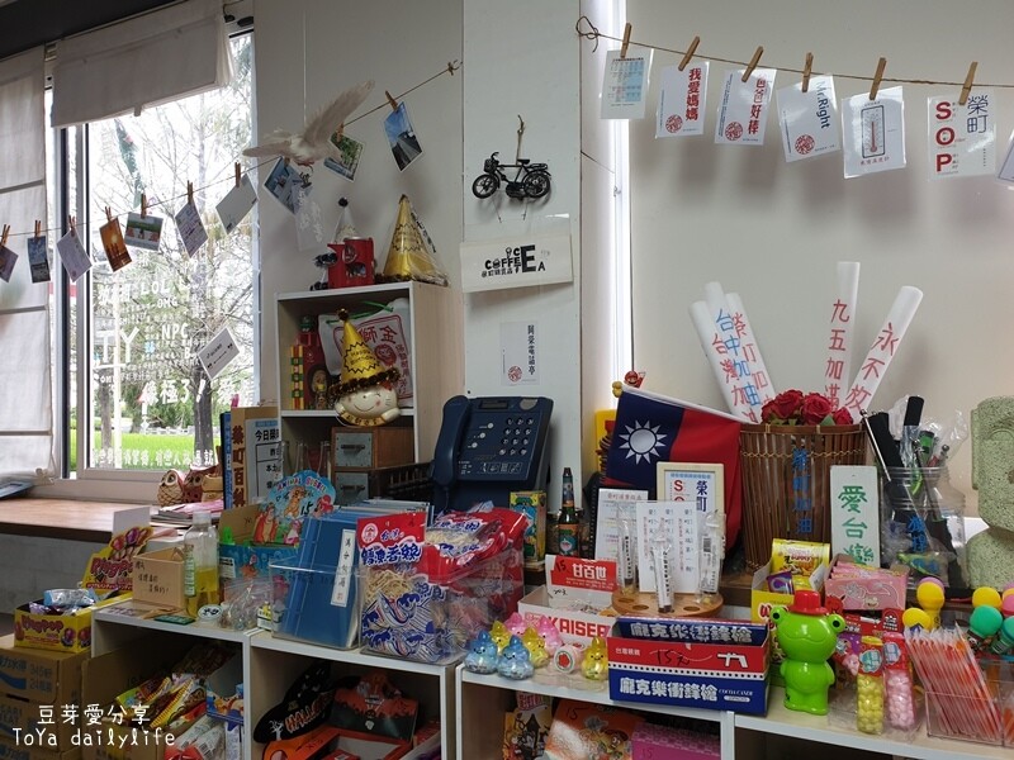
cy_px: 380
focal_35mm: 26
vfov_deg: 53.1
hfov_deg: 67.3
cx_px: 507
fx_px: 762
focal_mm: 4.3
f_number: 2.4
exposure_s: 1/60
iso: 64
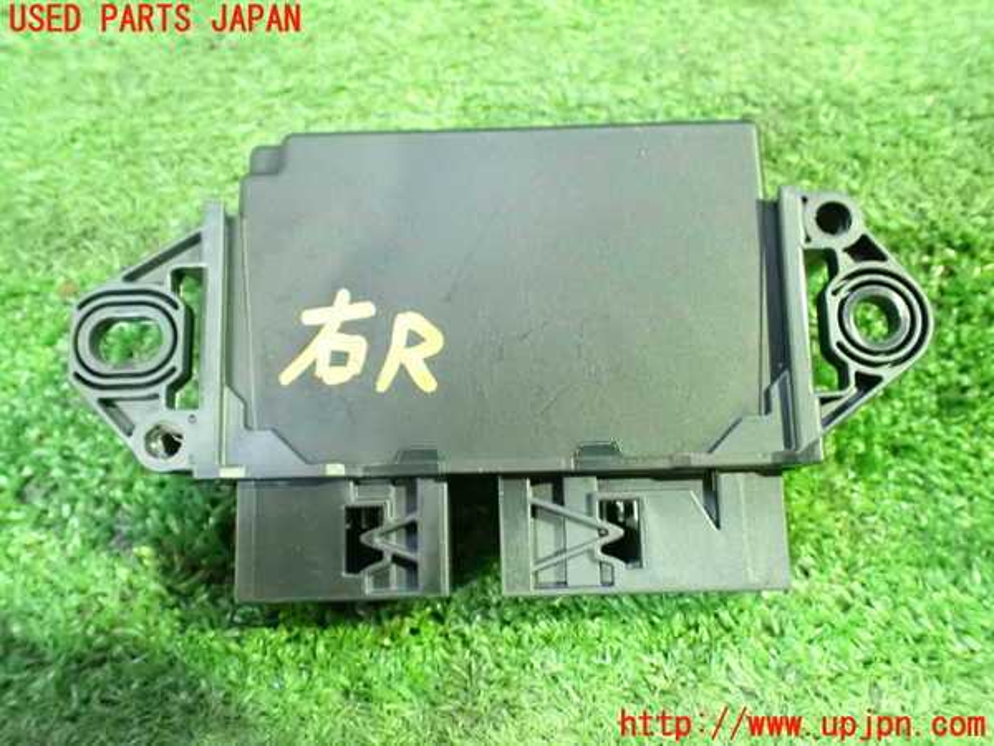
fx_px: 861
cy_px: 373
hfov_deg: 60.0
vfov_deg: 46.8
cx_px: 497
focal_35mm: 30
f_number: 2.3
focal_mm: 5.4
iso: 1600
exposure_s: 1/25
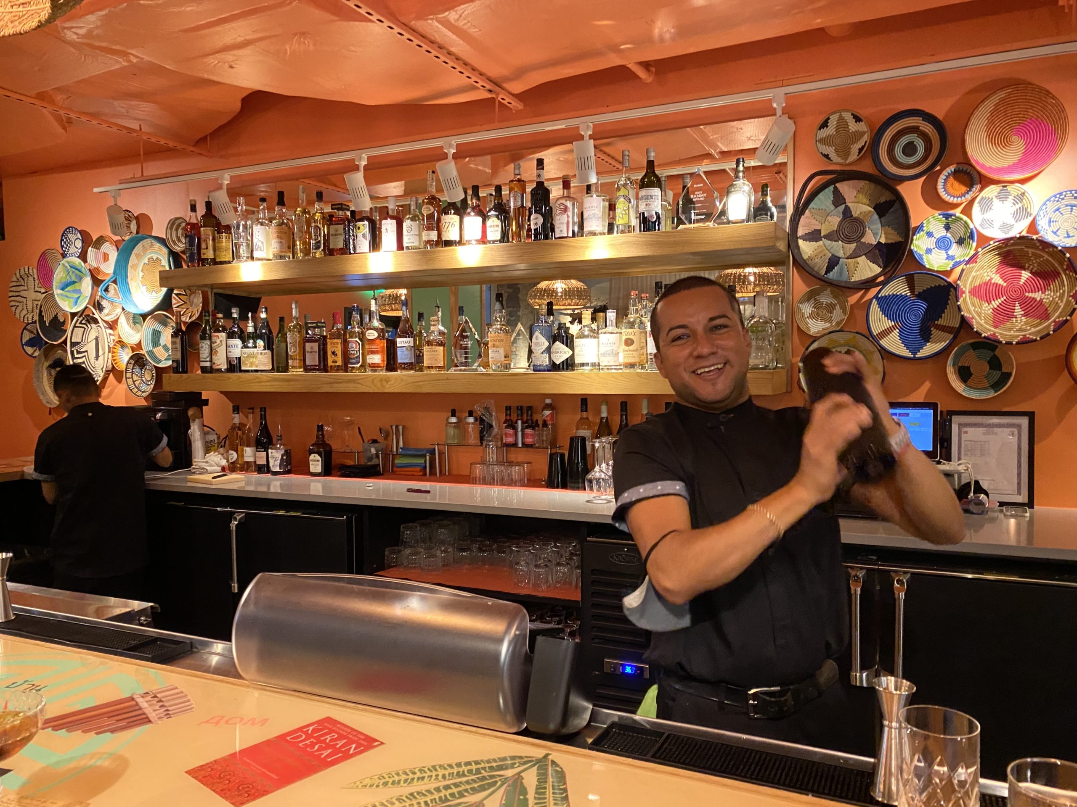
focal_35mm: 26
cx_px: 538
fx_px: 809
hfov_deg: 67.3
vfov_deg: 53.1
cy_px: 404
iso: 500
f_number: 1.8
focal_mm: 4.25
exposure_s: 1/30
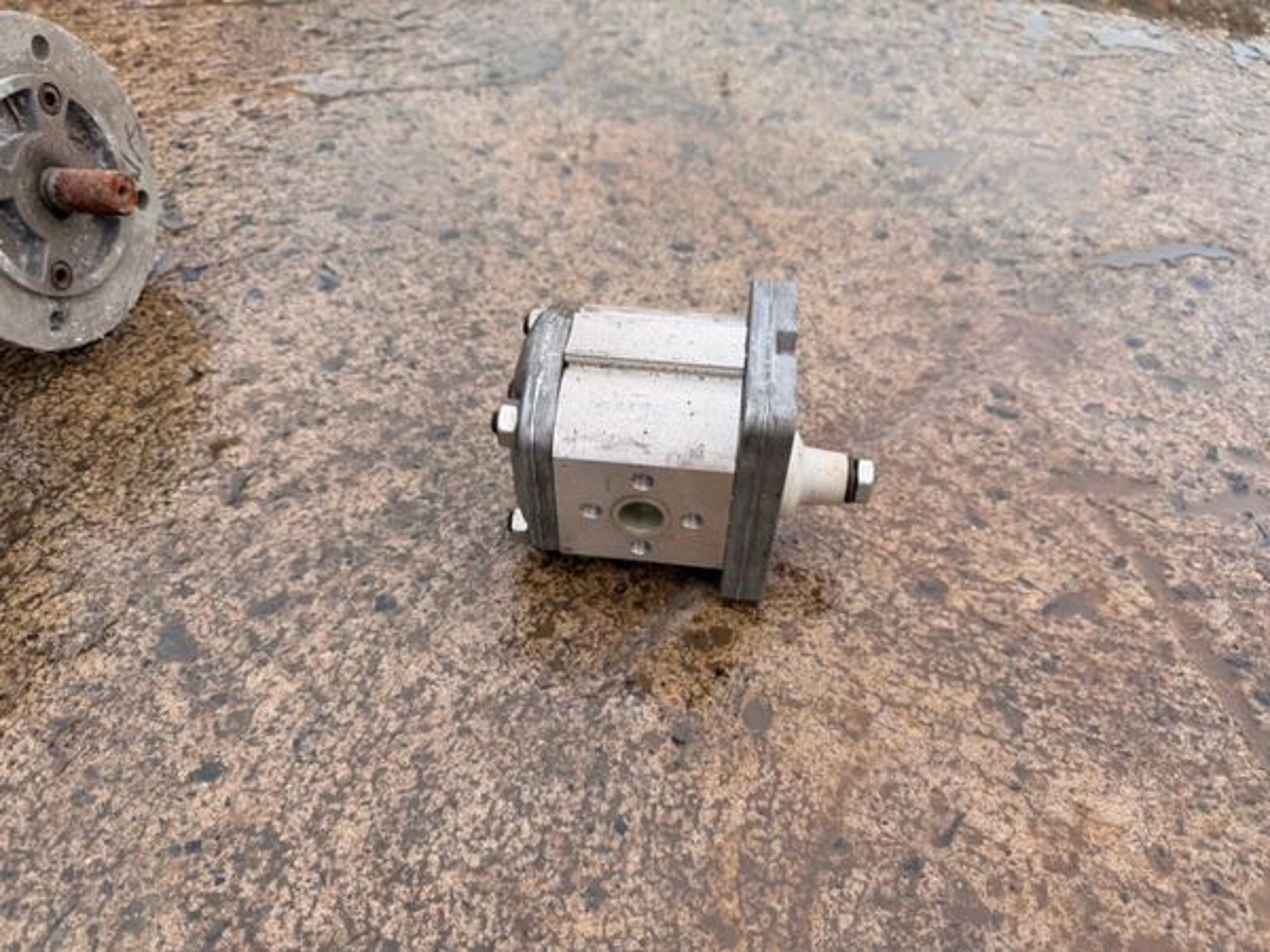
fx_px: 881
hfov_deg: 71.6
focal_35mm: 24
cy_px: 476
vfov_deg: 56.8
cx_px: 635
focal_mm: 6.76
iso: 80
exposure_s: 1/1046
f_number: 1.78
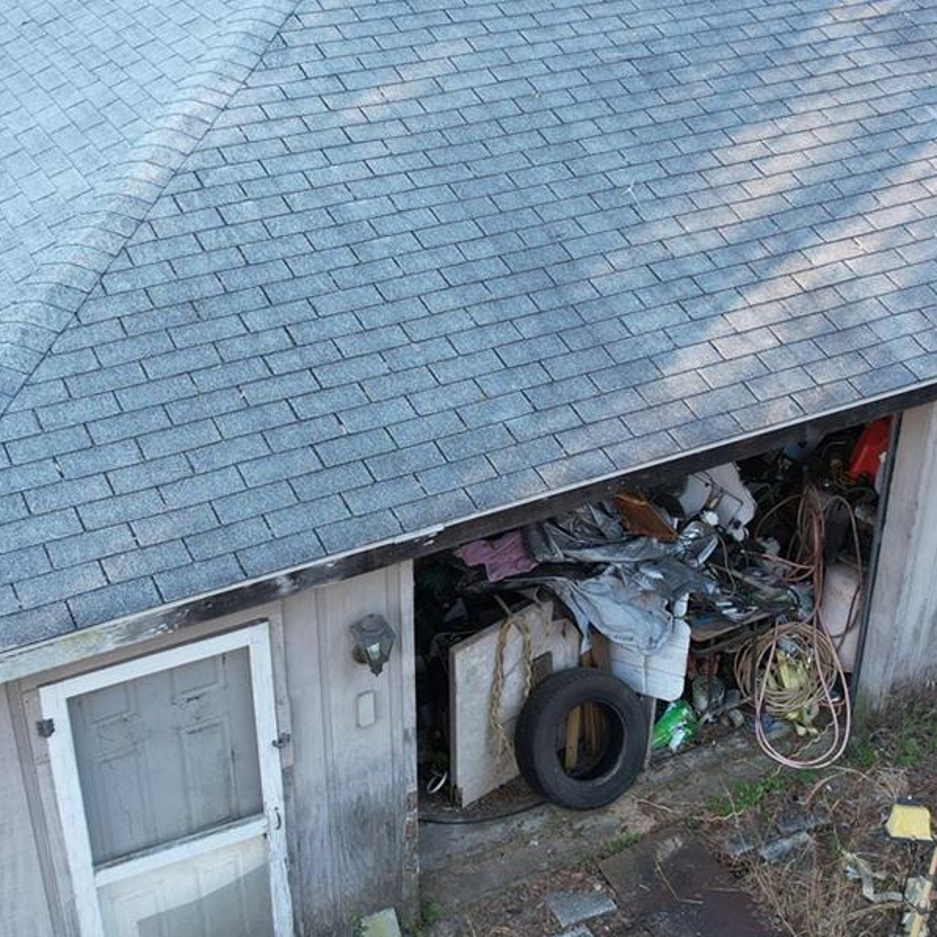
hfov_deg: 34.0
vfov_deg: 34.0
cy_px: 431
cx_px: 454
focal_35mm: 50
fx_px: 1531
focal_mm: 8.38
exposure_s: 1/80
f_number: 2.8
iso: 100
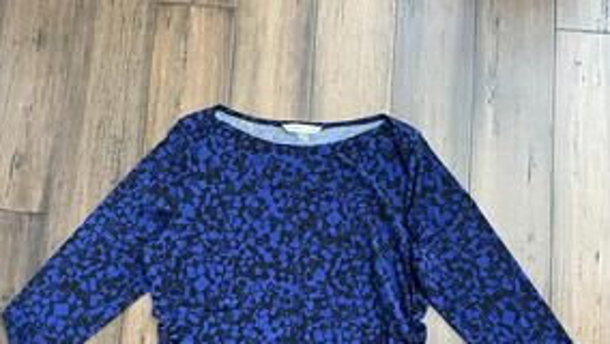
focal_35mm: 38
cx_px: 305
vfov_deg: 30.3
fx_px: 615
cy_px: 288
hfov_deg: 52.8
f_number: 1.6
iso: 500
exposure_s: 1/40
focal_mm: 4.2
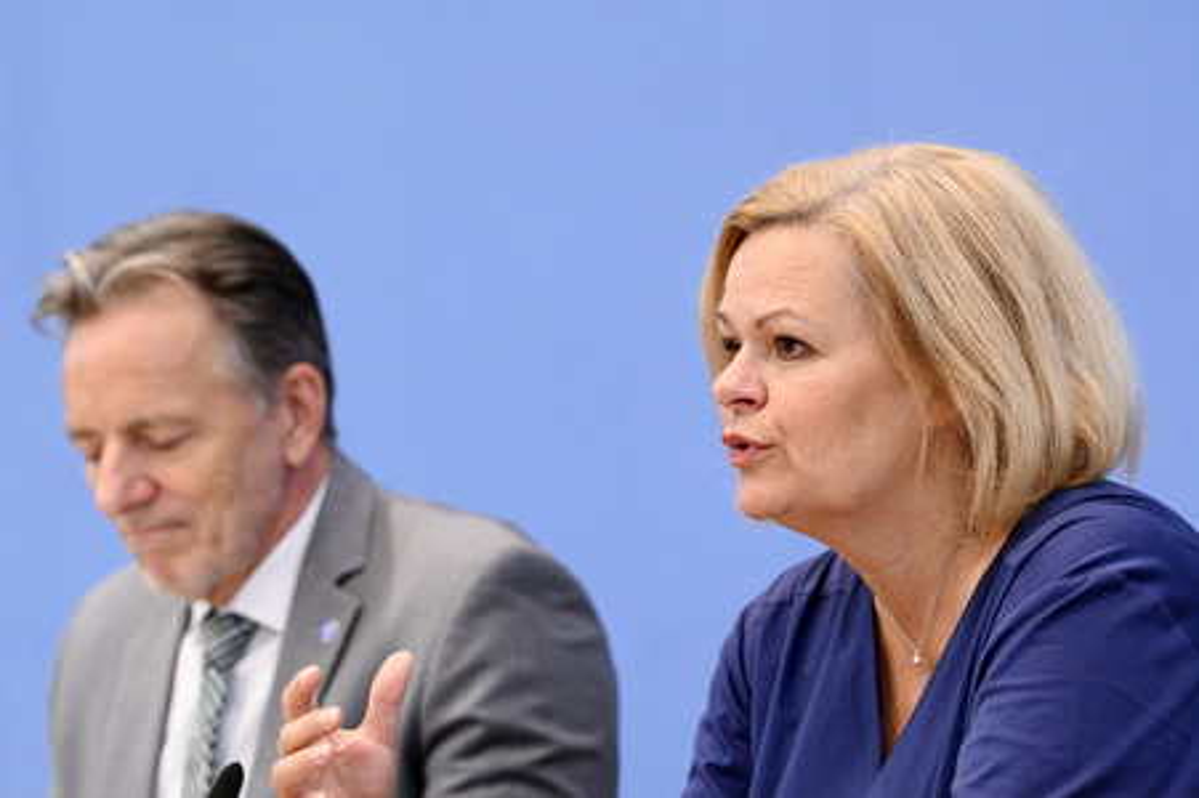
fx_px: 5824
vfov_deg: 7.8
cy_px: 399
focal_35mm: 175
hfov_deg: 11.8
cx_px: 600
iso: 3200
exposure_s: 1/400
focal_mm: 175
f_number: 5.6
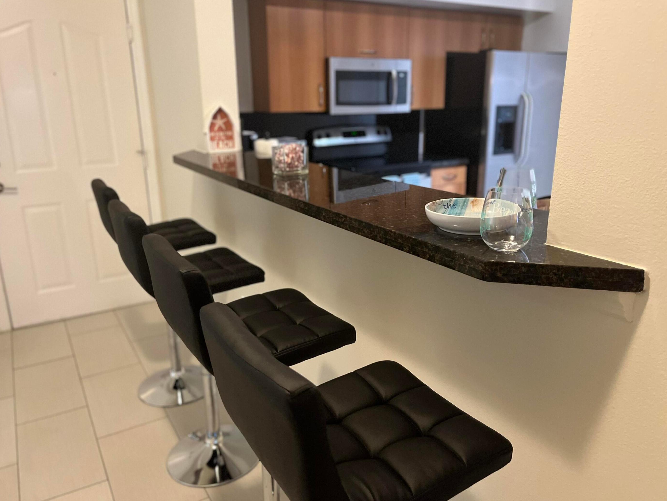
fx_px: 520
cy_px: 244
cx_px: 344
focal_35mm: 27
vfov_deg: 51.4
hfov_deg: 65.3
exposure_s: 1/60
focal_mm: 5.1
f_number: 1.6
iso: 500
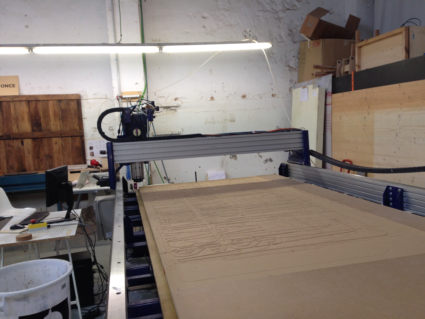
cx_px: 212
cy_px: 160
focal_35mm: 33
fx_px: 405
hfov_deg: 55.4
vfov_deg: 42.9
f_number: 2.4
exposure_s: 1/40
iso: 50
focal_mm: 4.12
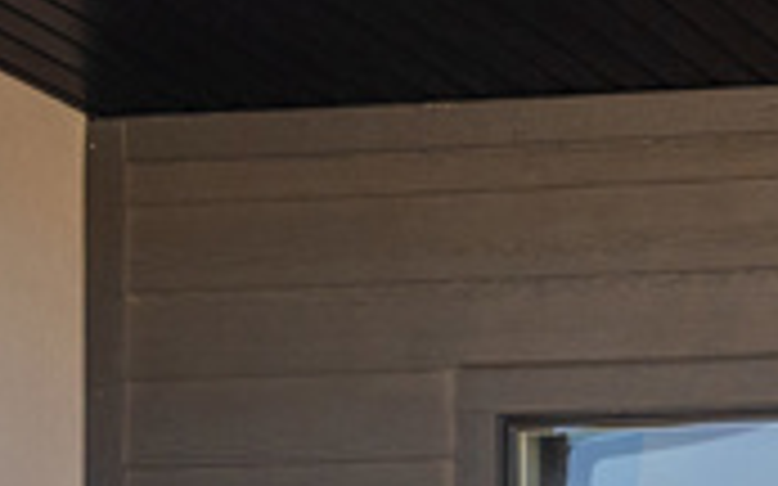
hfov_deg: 10.6
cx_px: 1578
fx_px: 3837
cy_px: 873
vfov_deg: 7.1
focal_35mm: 181
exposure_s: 1/80
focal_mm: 30
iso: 800
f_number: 8
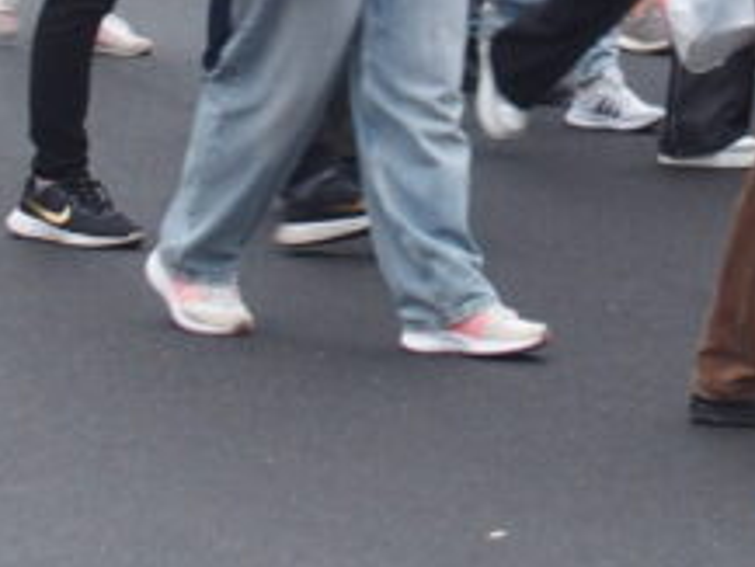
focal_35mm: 269
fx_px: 5870
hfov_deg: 7.3
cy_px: -317
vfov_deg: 5.5
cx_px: 1019
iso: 125
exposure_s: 1/100
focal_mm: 12
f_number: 2.8
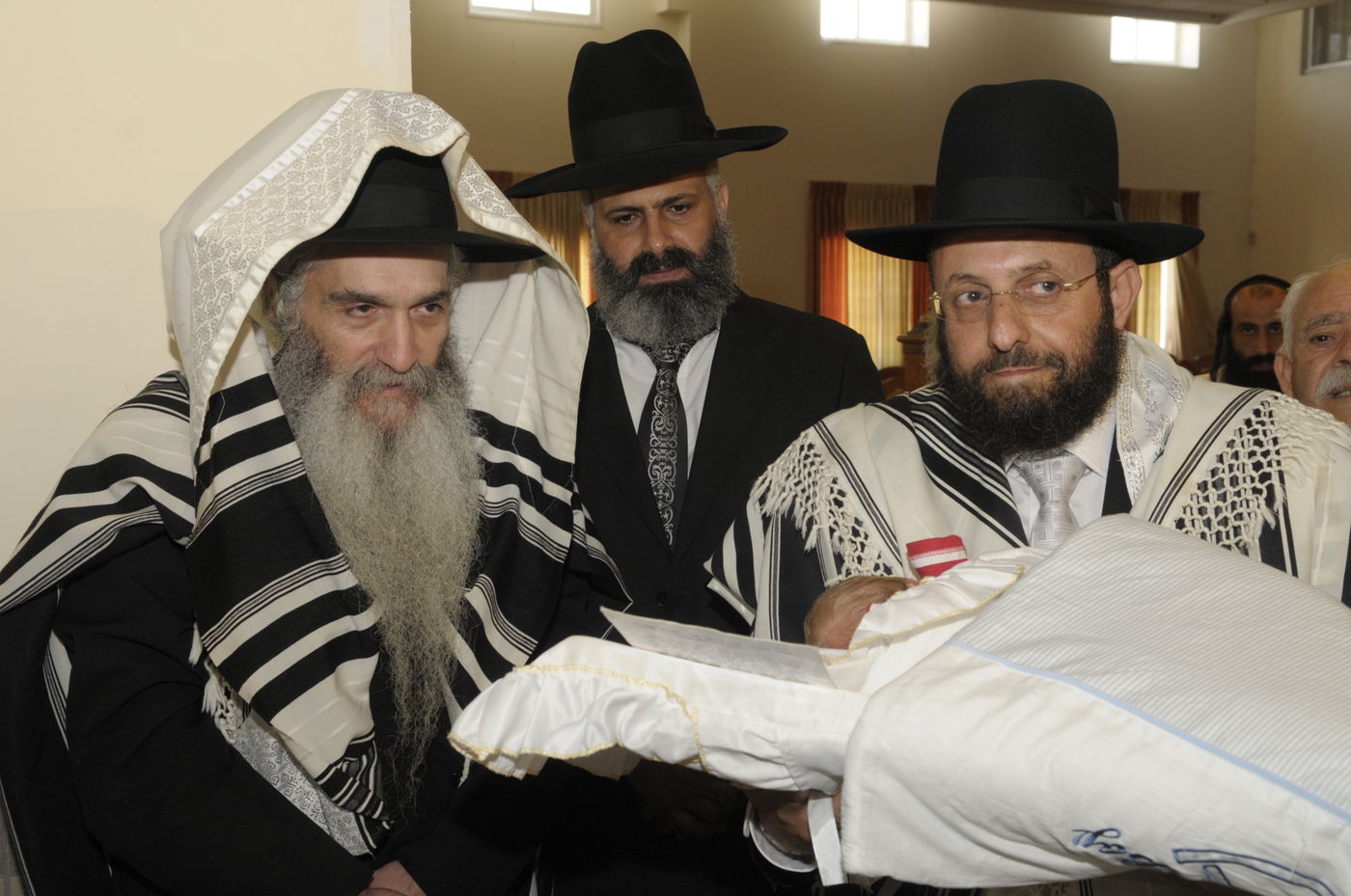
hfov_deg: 46.5
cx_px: 676
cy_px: 448
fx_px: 1574
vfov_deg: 31.8
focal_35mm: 42
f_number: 5.6
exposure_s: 1/60
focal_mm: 28
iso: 640
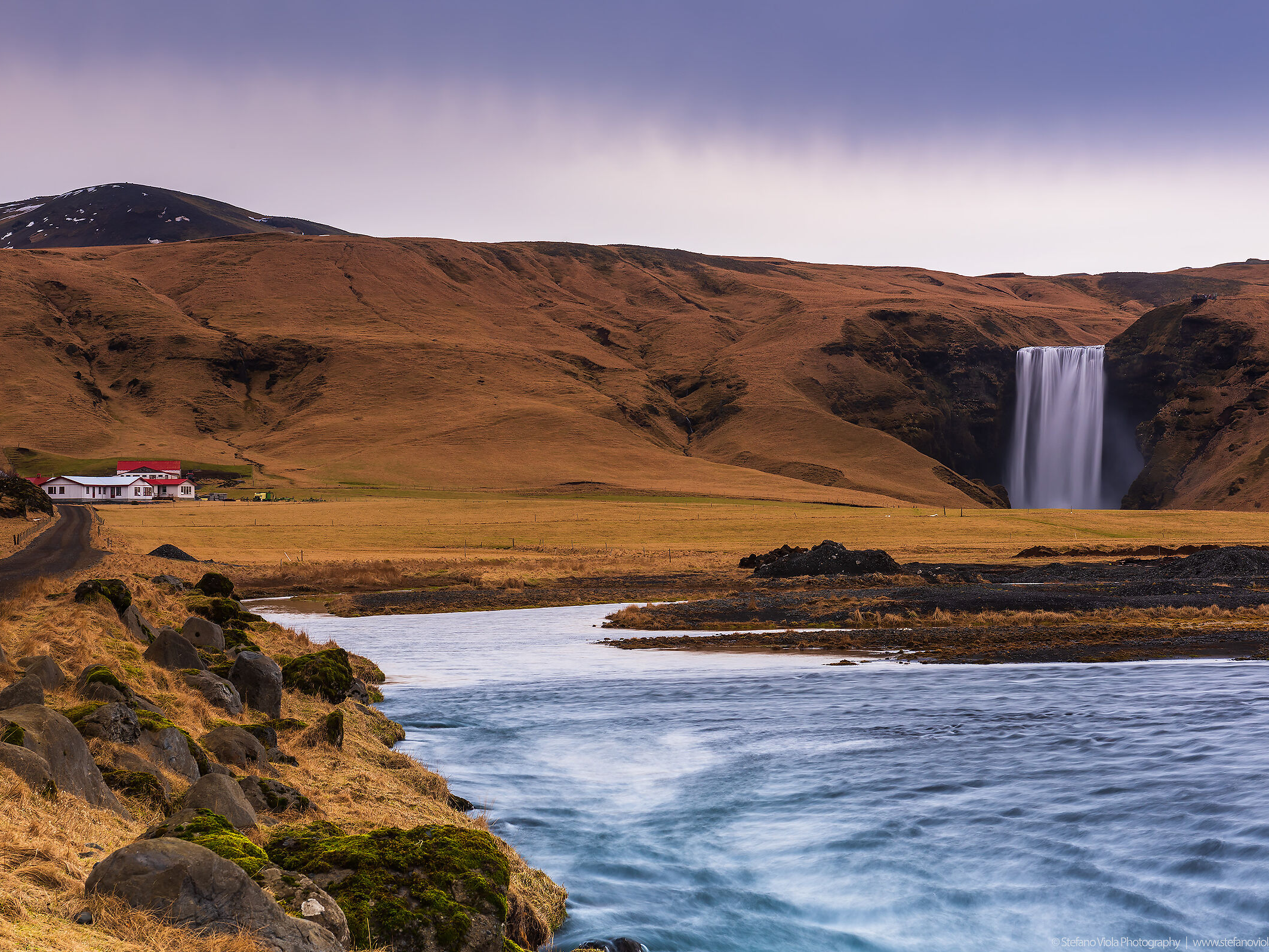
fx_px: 2786
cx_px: 584
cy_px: 477
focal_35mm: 76
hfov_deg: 25.6
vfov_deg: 19.4
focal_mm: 70
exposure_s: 2
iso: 31
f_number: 14
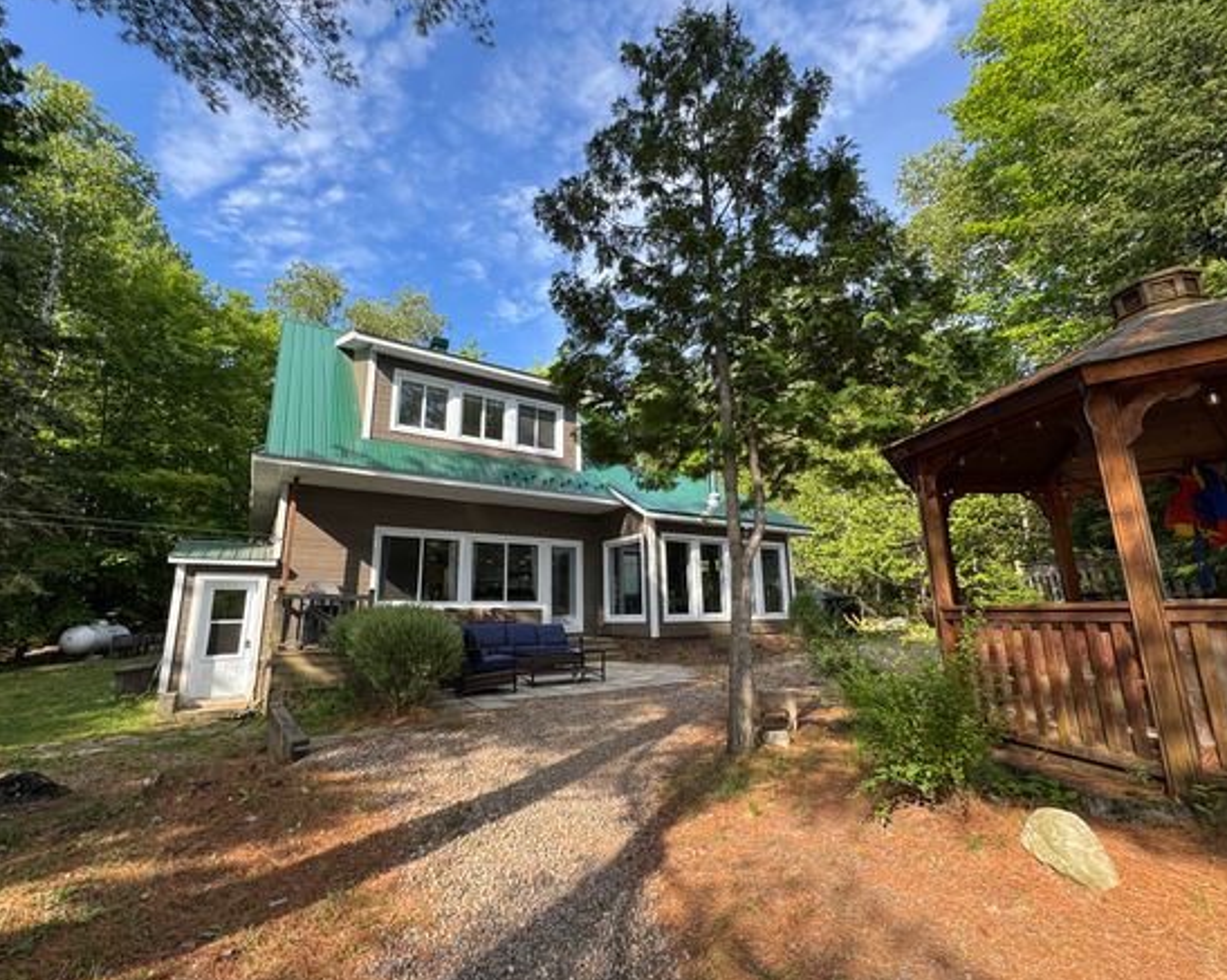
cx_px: 597
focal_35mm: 15
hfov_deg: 96.8
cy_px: 496
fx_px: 544
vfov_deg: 84.0
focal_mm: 2.22
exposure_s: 1/383
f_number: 2.2
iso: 40
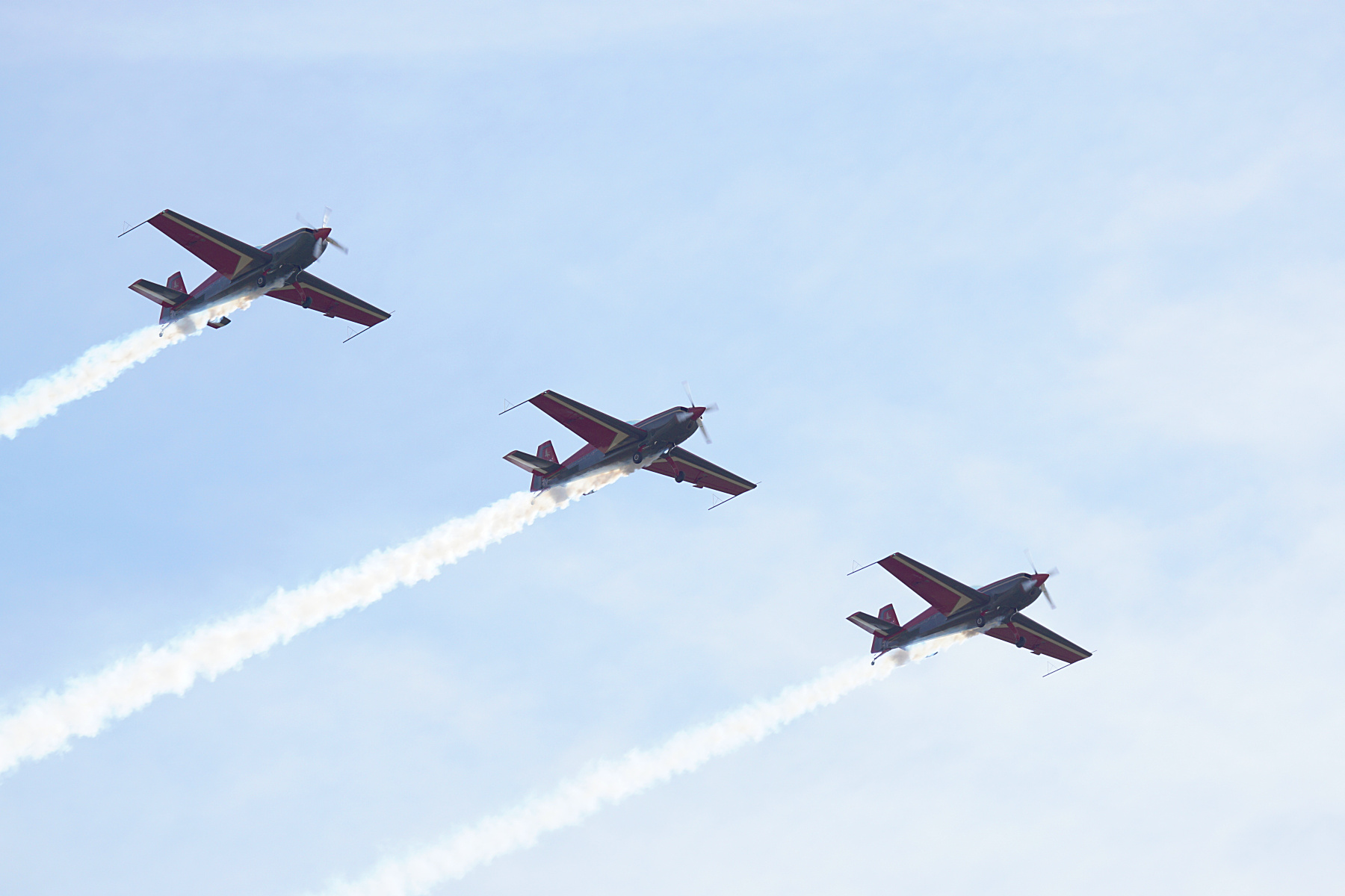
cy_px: 448
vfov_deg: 4.4
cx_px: 672
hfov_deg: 6.5
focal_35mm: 315
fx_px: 11768
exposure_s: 1/1000
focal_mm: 210
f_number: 6.3
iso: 200
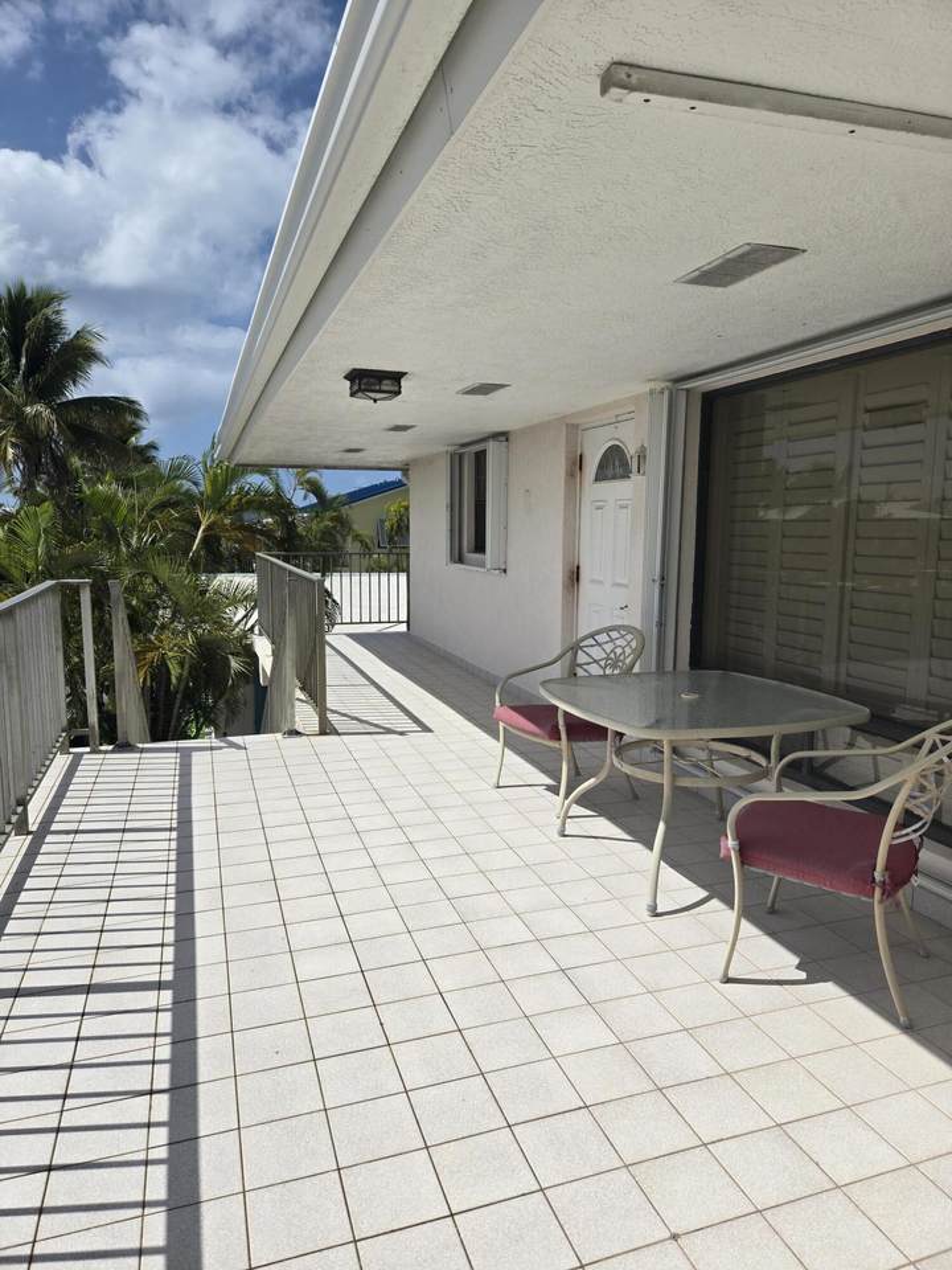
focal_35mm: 23
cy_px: 635
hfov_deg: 58.9
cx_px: 476
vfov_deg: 73.9
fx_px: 843
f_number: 1.8
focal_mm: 5.4
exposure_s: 1/4458
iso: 25
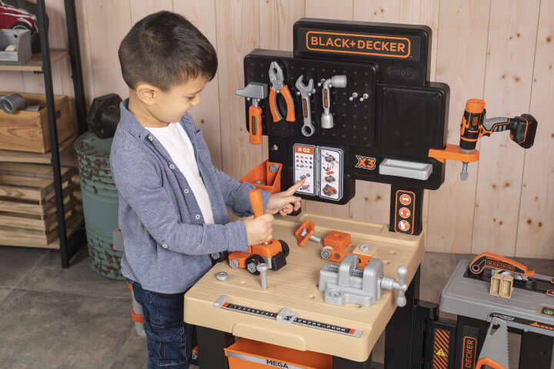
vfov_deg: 27.0
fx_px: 769
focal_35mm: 50
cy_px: 184
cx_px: 277
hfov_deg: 39.6
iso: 100
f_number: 7.1
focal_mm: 50
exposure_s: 1/125
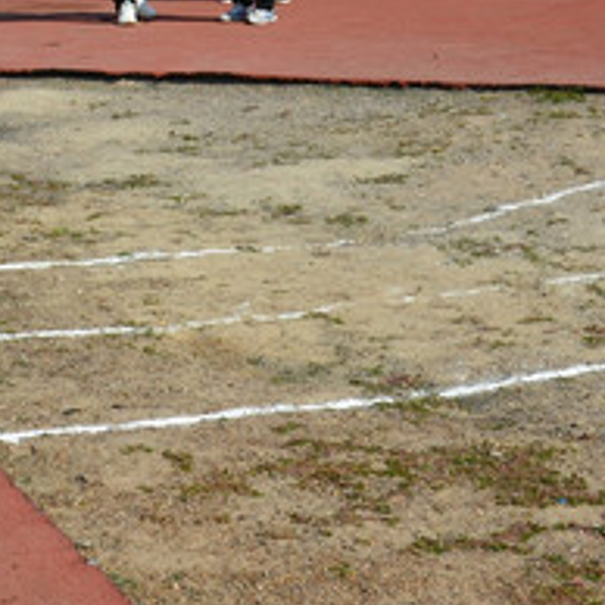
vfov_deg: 15.2
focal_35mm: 111
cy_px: -70
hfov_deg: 15.0
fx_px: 2204
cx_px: -156
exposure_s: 1/500
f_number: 11
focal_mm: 25
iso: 250
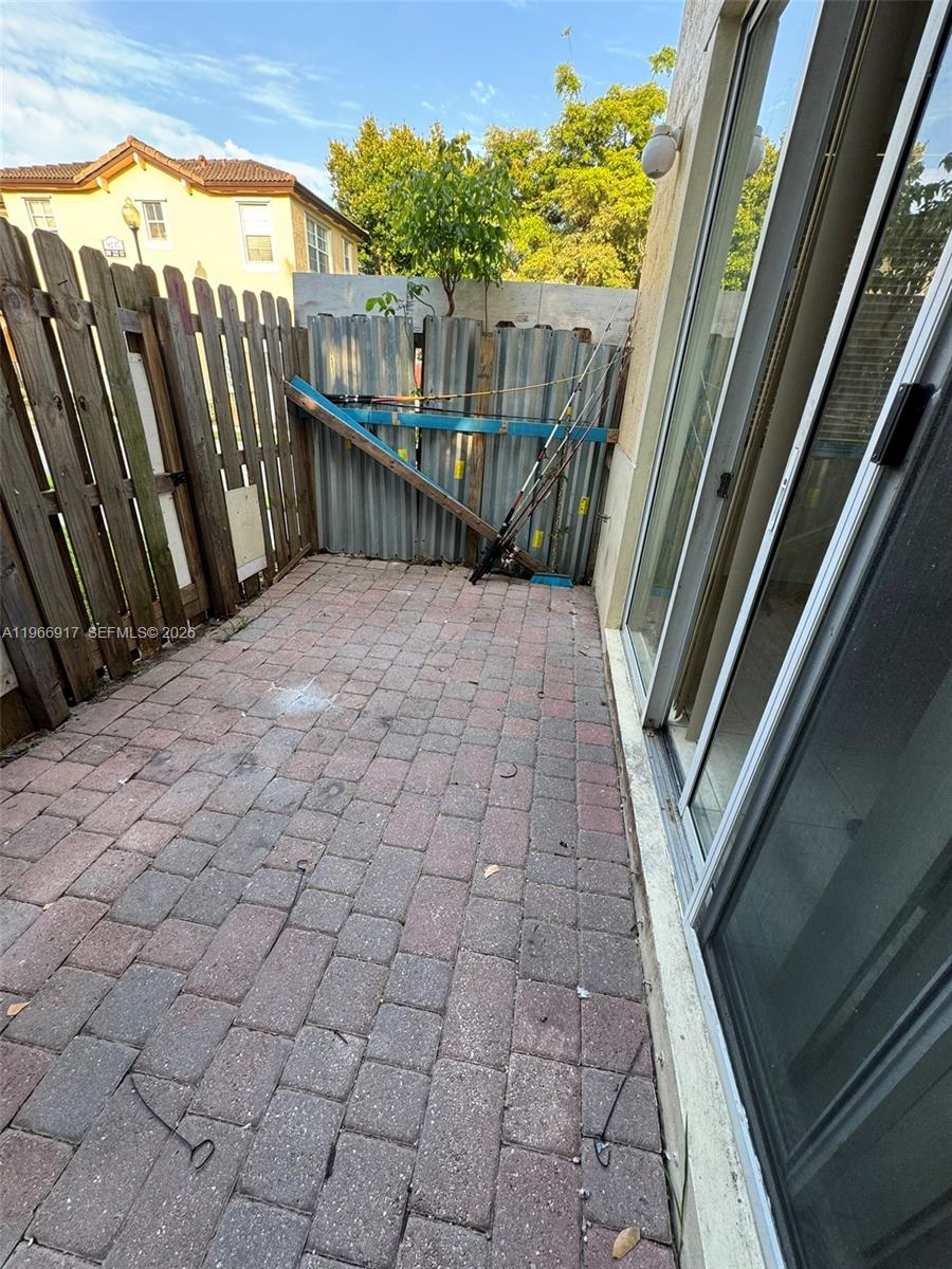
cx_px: 476
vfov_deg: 102.1
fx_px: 513
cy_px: 634
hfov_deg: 85.7
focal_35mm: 14
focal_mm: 2.22
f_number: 2.2
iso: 64
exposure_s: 1/99
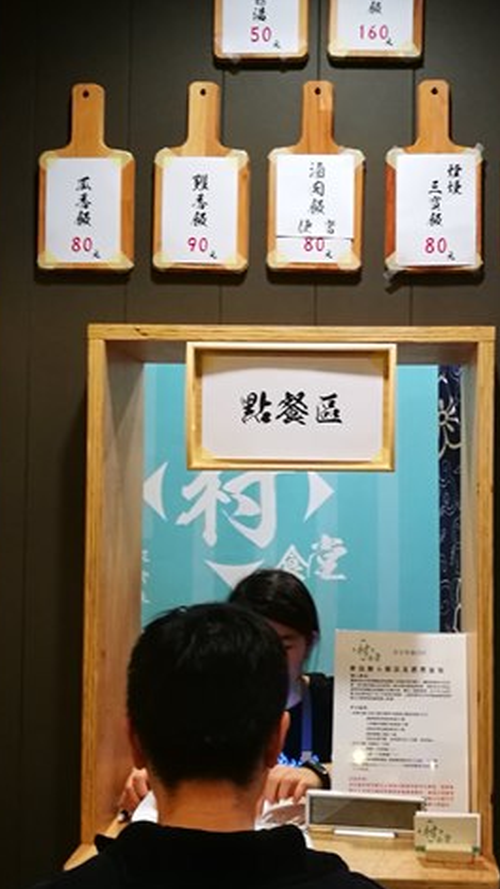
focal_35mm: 45
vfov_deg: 45.5
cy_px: 462
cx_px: 334
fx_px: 1060
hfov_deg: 26.4
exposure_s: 1/24
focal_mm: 4.5
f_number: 2.2
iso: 400
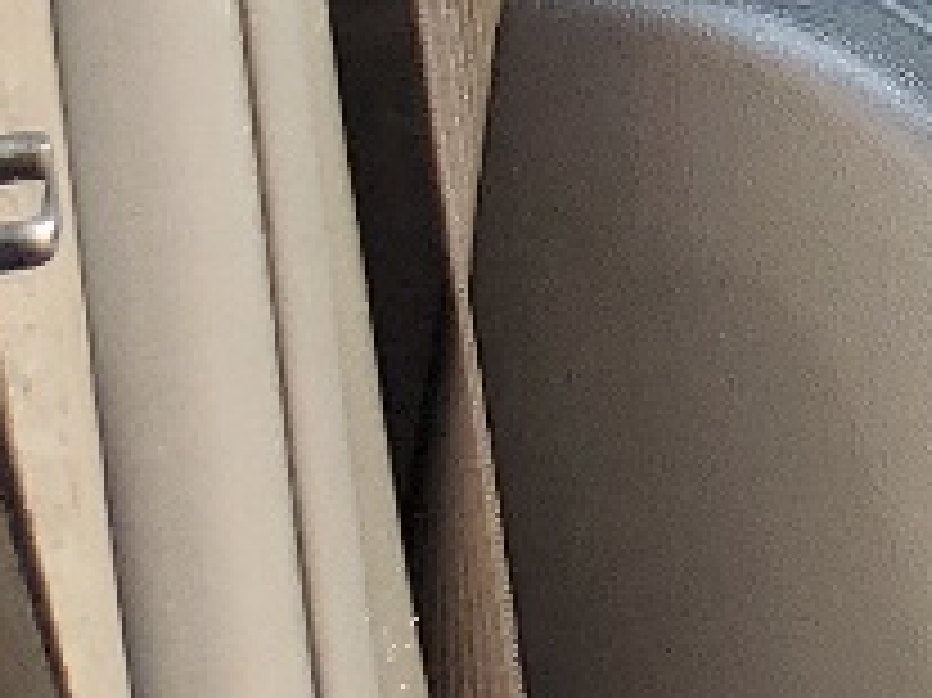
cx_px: 3003
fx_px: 5409
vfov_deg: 6.5
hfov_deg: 8.1
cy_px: -1680
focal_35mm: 201
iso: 50
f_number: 1.5
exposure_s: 1/213
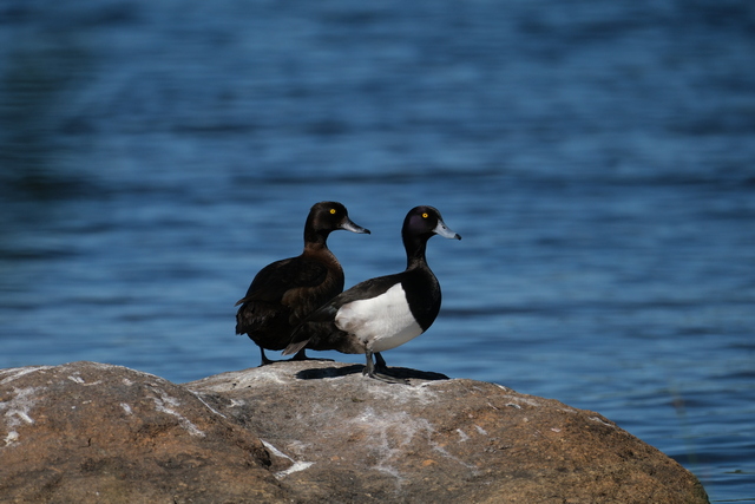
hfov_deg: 2.3
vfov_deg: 1.5
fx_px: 18878
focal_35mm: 900
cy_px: 252
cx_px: 378
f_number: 8
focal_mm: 600
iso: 500
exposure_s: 1/1600
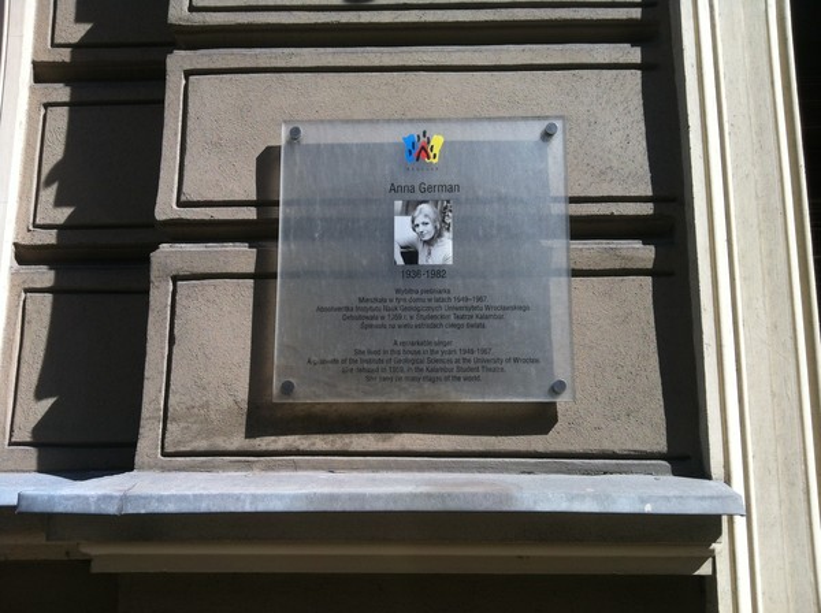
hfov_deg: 52.7
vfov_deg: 40.6
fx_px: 829
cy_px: 306
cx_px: 410
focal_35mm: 35
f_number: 2.8
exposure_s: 1/943
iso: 80
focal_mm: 3.85
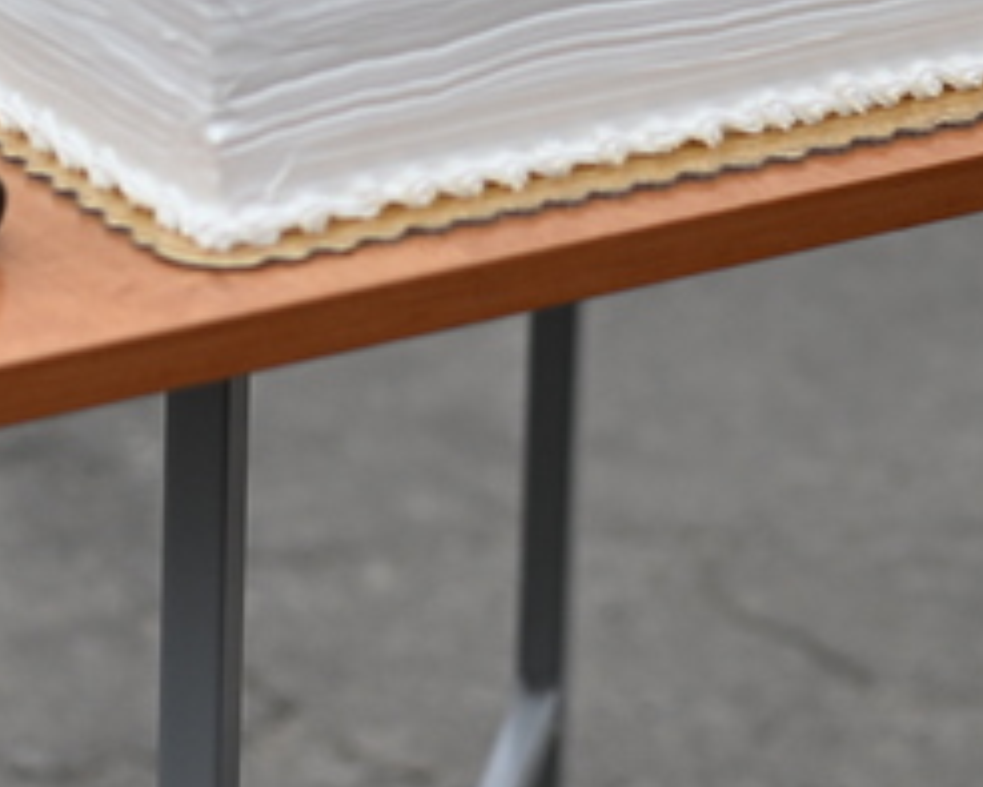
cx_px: 559
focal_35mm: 229
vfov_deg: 6.7
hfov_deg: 8.4
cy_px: -411
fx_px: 6665
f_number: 2.5
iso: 320
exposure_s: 1/5000
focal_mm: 50
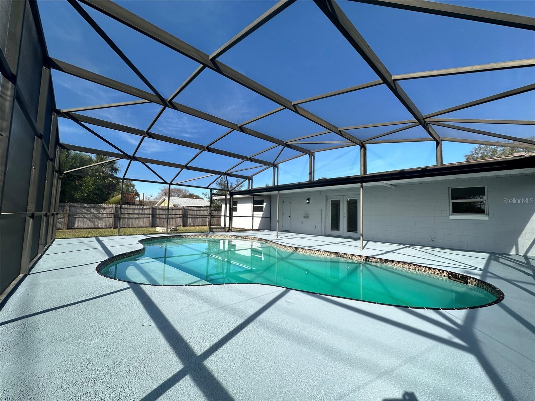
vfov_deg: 85.7
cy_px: 200
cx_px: 268
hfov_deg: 102.1
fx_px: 216
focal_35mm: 14
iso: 40
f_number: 2.2
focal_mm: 2.22
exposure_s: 1/1052
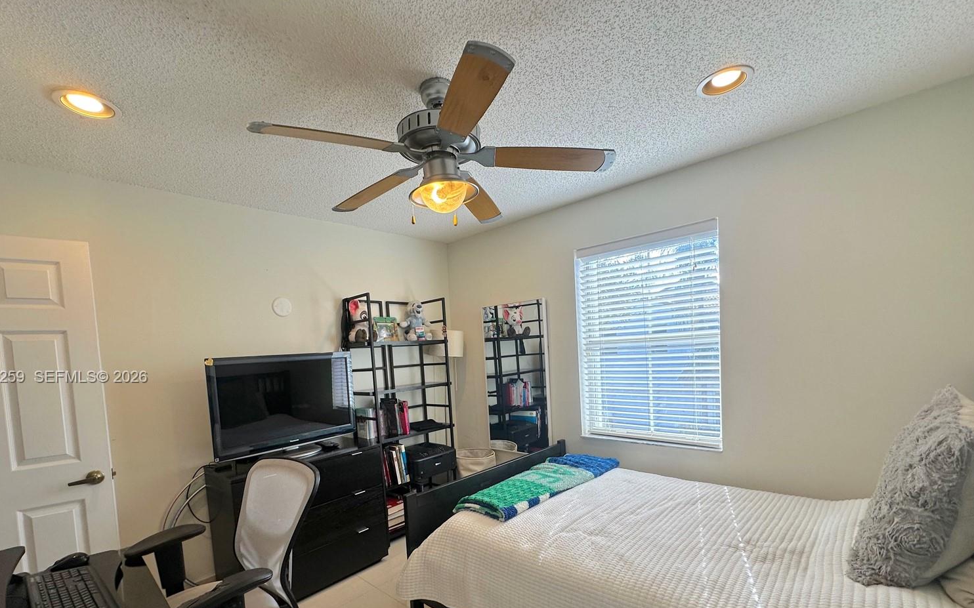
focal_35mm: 16
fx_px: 425
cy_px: 378
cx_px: 468
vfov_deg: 70.2
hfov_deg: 97.8
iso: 50
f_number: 2.2
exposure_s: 1/120
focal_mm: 2.22
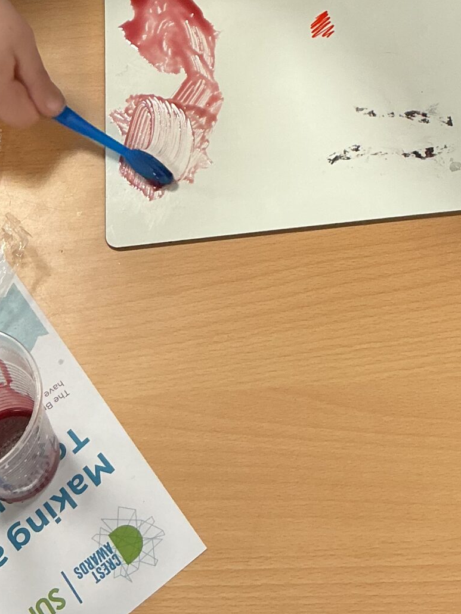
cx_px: 288
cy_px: -10
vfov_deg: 25.6
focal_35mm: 72
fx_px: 1279
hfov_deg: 20.4
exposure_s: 1/60
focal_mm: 3
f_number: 1.8
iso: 80
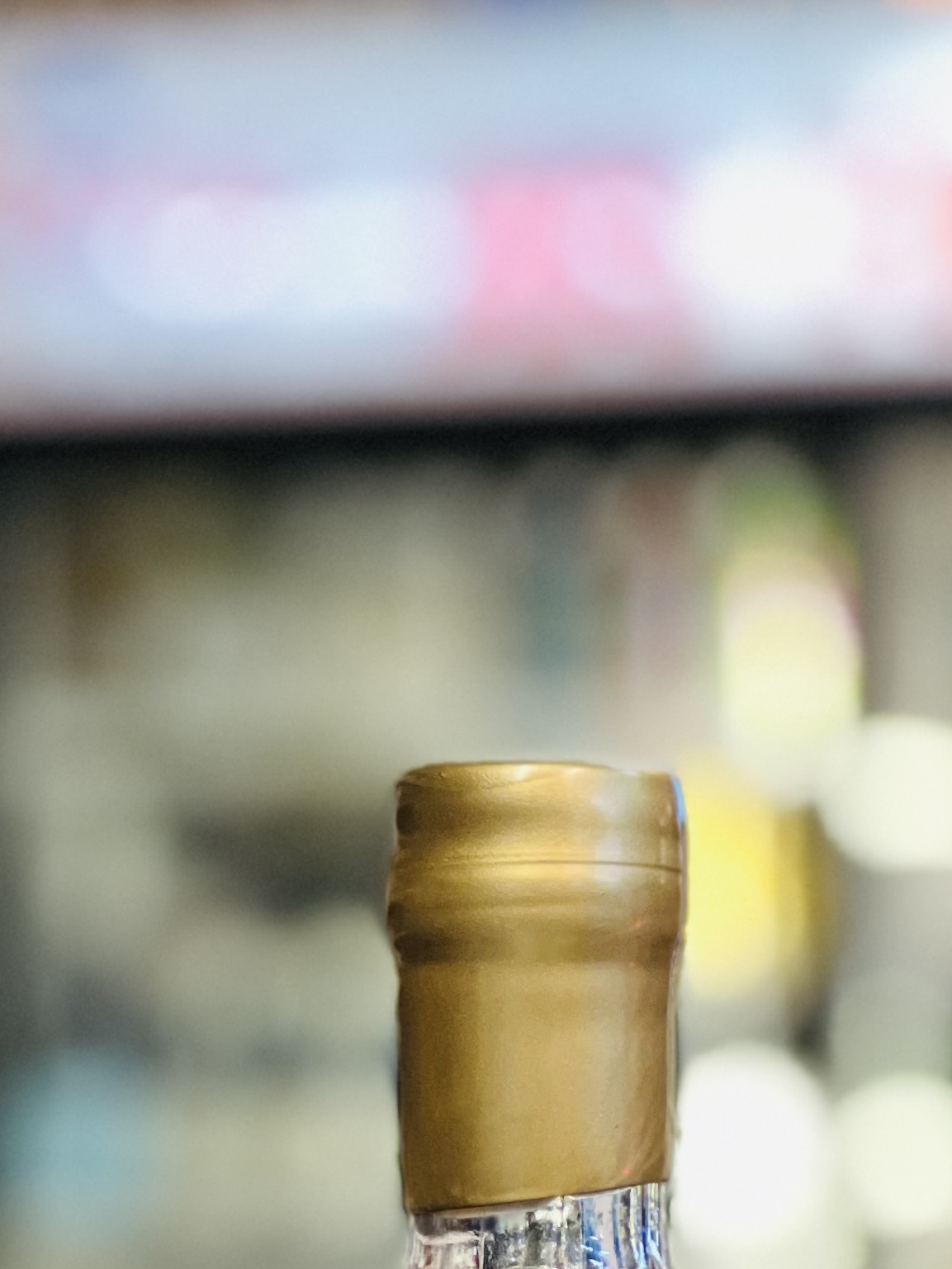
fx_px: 7406
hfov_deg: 7.3
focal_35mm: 202
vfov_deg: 9.7
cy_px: 1447
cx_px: -236
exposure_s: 1/40
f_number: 2.8
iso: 250
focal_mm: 9
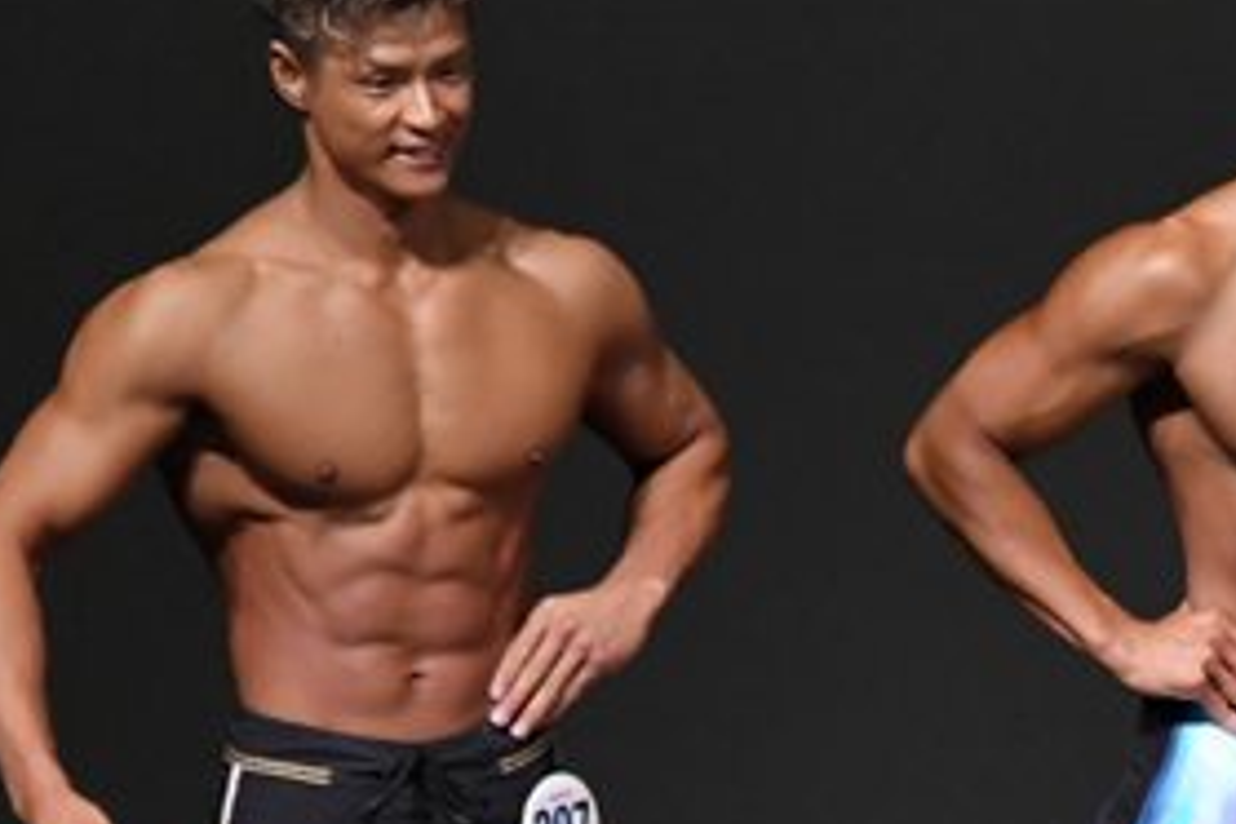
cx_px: 1562
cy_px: 828
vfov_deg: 1.6
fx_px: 30039
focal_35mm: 875
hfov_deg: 2.4
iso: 4000
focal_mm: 210
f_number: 5.6
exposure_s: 1/400
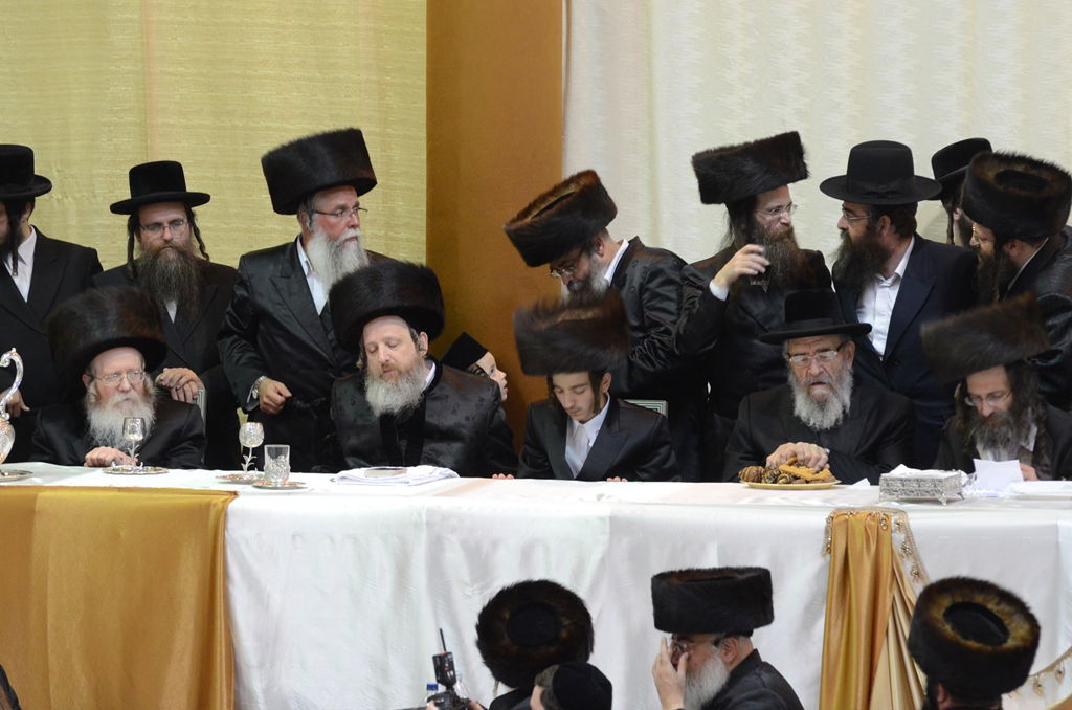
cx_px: 536
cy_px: 355
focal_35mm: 232
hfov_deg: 8.9
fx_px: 6908
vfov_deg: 5.9
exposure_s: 1/30
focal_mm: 155
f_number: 5
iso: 1600
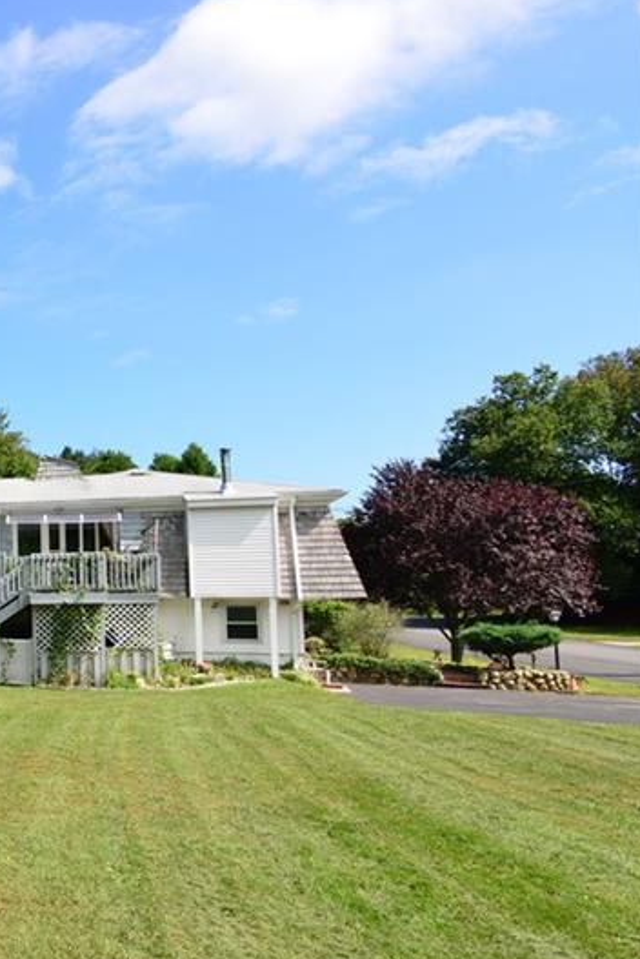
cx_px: -284
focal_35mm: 33
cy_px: 553
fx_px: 879
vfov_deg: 56.9
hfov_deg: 28.5
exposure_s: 1/400
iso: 400
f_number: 10
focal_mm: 17
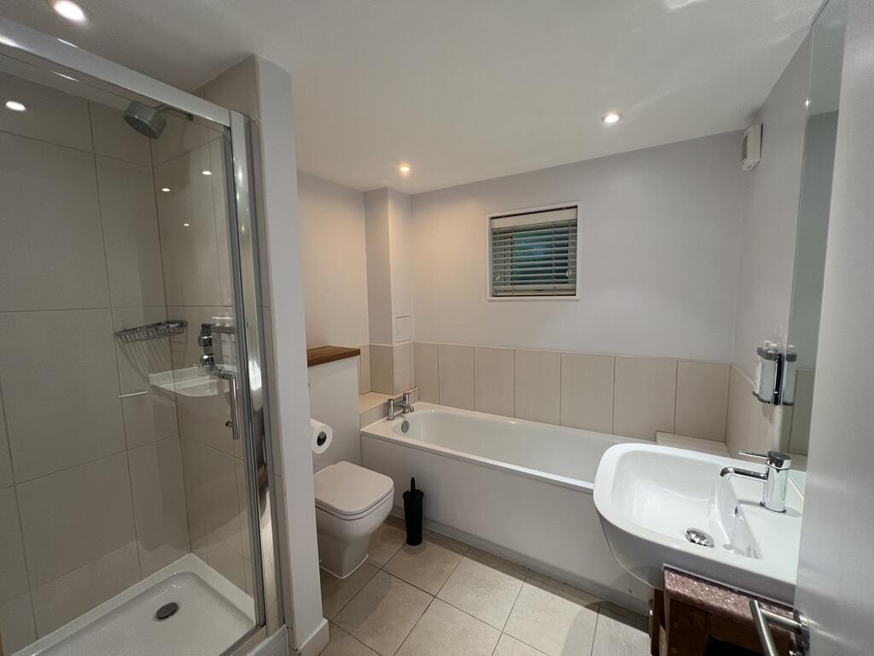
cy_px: 328
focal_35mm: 13
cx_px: 437
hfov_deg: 106.2
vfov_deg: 89.9
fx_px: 328
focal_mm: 1.57
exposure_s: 1/100
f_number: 1.8
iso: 200
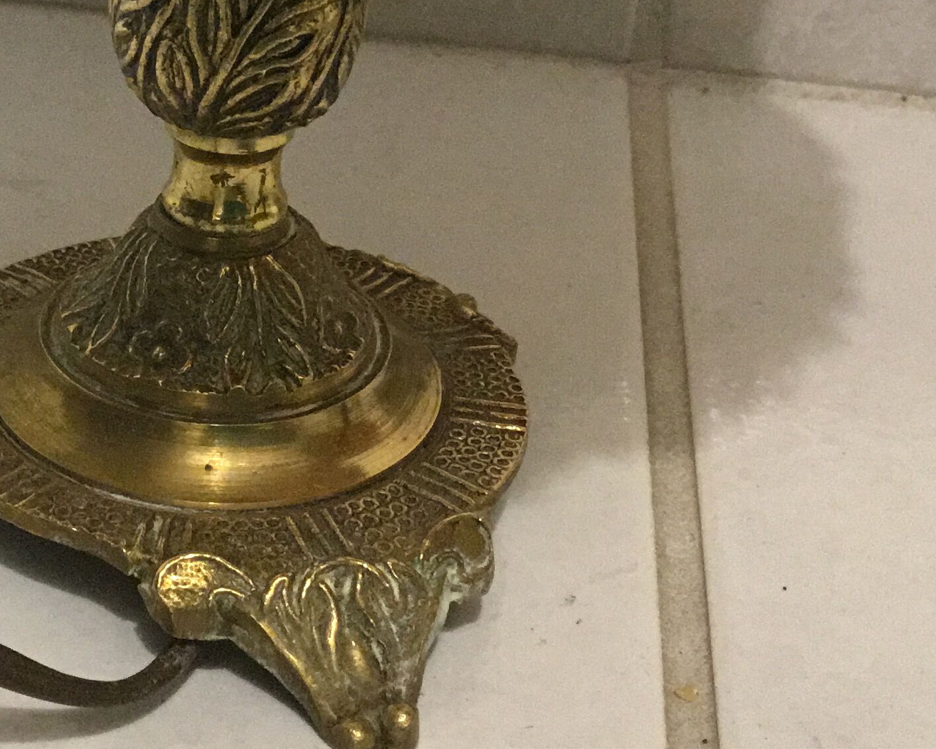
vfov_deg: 21.5
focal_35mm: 70
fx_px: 1939
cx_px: 137
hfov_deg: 26.4
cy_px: 130
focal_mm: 3.3
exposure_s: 1/17
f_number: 2.4
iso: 250
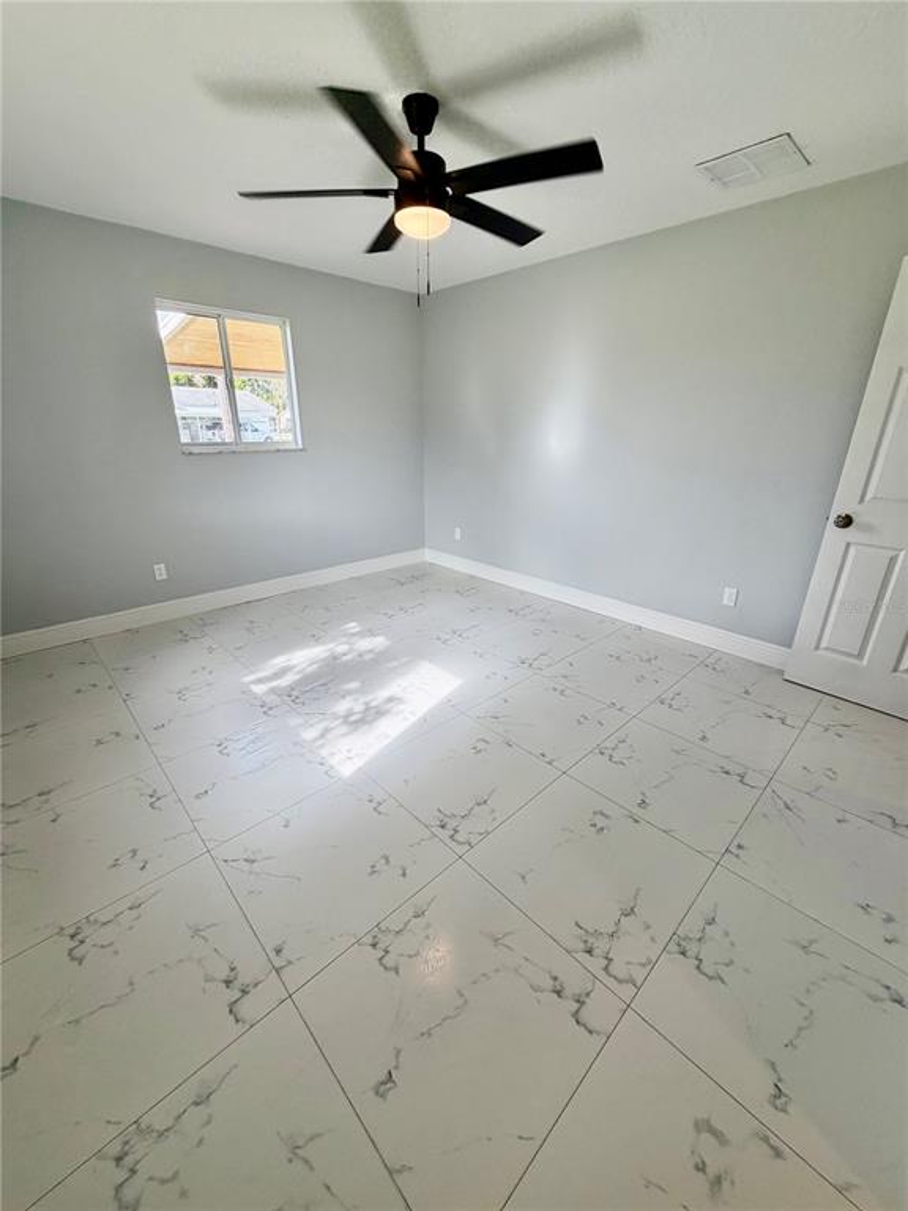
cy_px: 606
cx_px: 454
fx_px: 490
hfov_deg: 85.7
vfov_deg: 102.1
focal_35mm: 14
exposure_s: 1/147
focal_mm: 2.22
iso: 64
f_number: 2.2
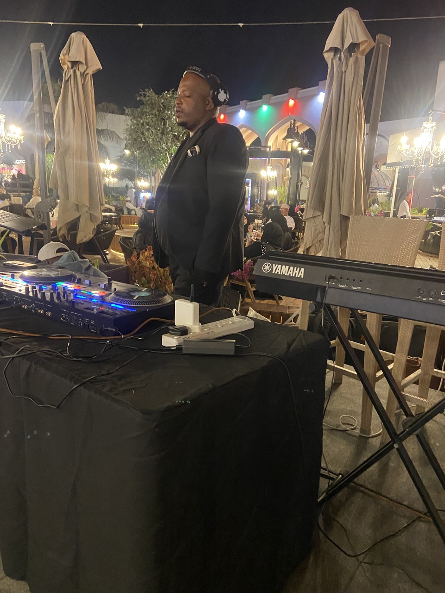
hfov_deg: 53.1
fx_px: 446
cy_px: 296
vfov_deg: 67.3
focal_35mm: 26
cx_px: 222
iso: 800
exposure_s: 1/25
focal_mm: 4.25
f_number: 1.8
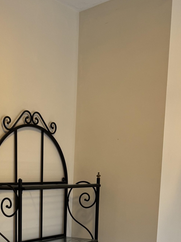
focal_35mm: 52
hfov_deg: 26.6
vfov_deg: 34.0
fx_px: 362
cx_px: 3
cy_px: 234
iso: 125
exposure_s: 1/60
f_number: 1.78
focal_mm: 6.76
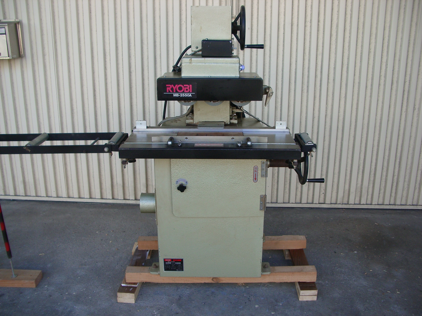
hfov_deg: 52.6
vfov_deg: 40.7
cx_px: 211
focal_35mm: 35
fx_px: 427
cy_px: 158
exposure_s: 1/125
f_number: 2.6
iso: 80
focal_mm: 5.8
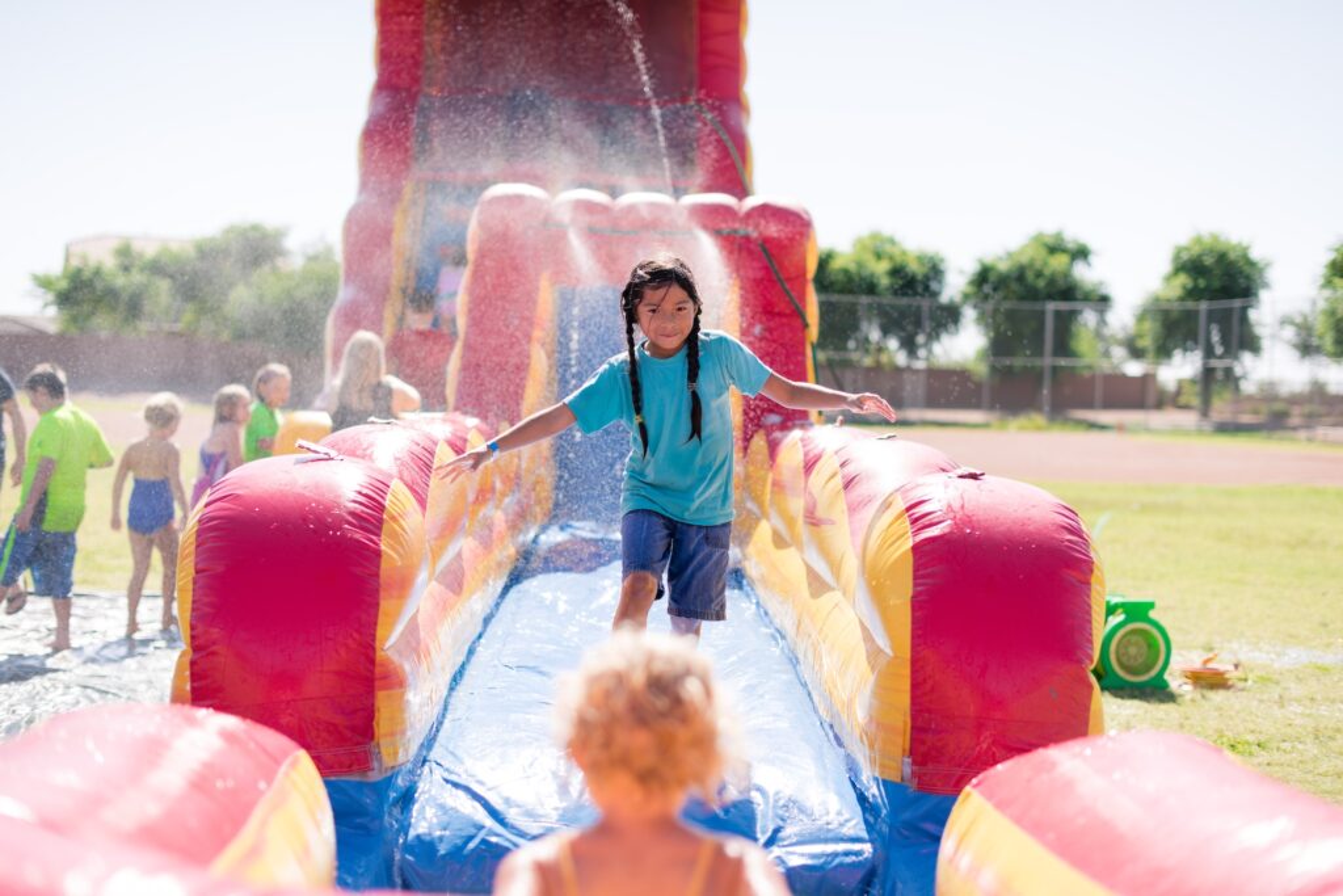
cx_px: 672
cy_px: 448
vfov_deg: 27.0
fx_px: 1865
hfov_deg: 39.6
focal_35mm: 50
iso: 100
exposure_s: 1/2500
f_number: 2.2
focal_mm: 50
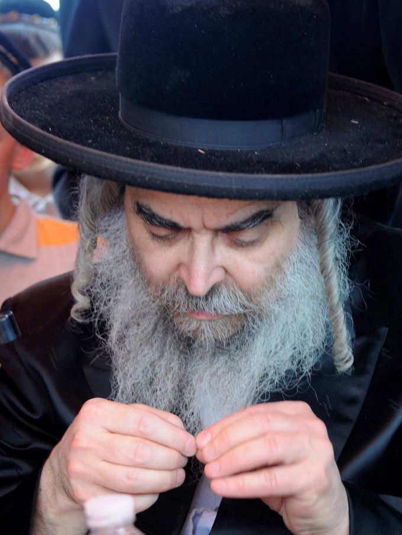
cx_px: 201
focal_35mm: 111
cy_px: 288
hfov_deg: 13.3
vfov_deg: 17.7
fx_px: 1719
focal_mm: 68
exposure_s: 1/30
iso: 250
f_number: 4.8
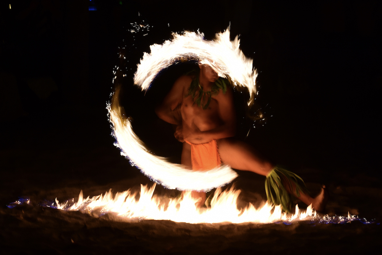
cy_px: 128
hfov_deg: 17.6
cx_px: 191
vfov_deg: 11.8
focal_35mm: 116
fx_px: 1231
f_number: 22
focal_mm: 116
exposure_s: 1/13
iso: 4000
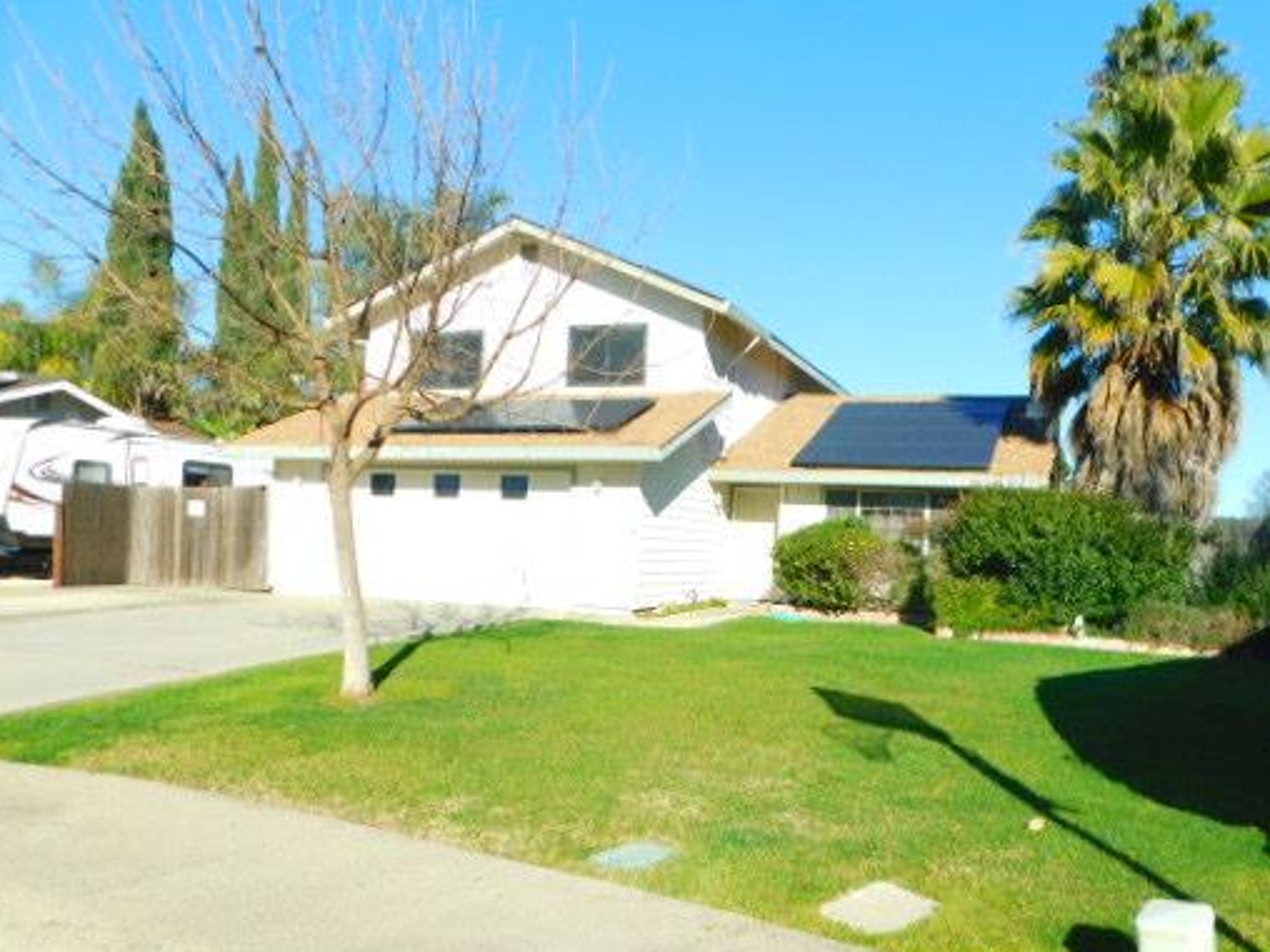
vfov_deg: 47.9
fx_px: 1064
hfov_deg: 61.3
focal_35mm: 29
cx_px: 742
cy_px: 580
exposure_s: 1/1000
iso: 125
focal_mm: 4
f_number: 3
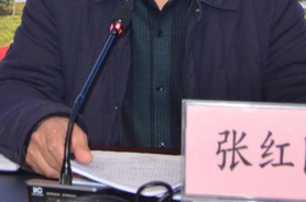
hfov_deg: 13.9
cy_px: -63
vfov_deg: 9.1
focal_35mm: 147
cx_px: 73
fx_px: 1247
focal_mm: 34
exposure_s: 1/250
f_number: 5.6
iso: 1600
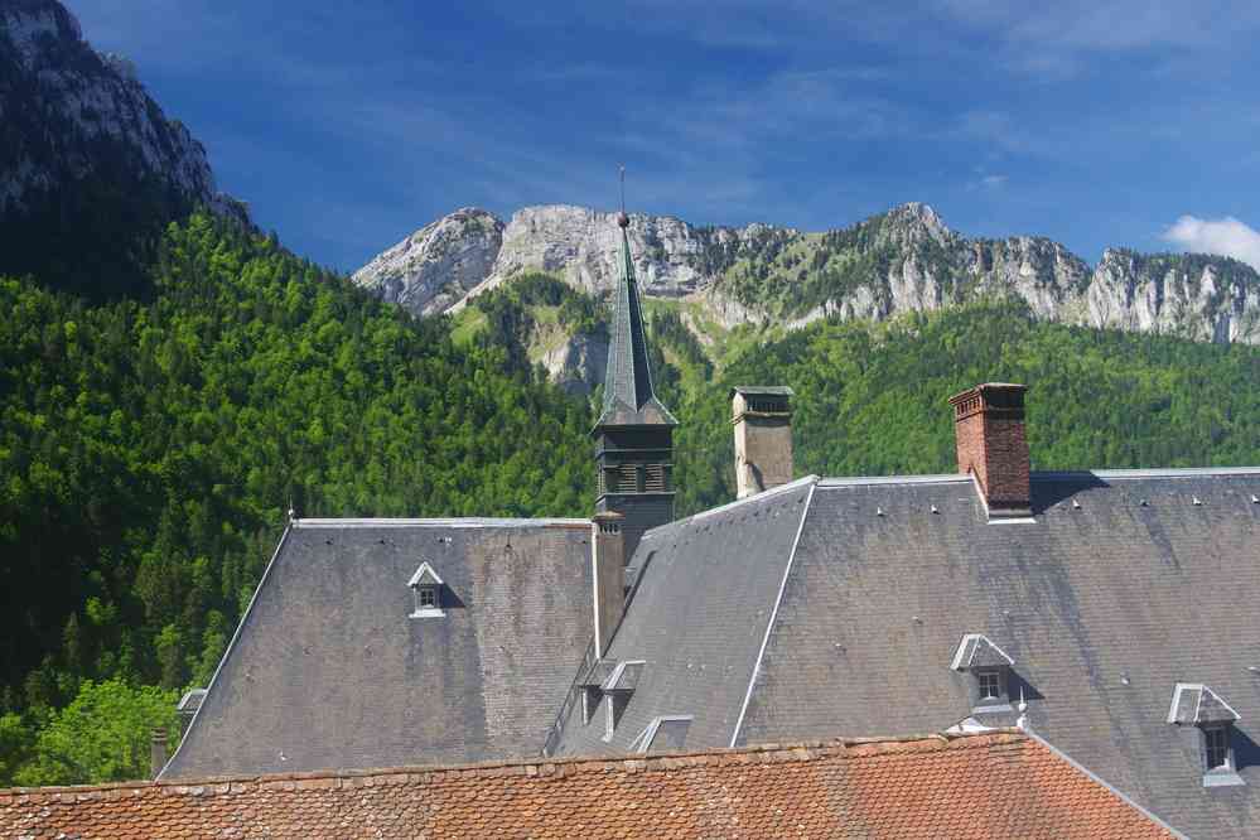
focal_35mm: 46
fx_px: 1627
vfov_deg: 28.9
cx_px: 630
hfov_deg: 42.3
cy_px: 420
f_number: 9
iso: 200
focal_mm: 31
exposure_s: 1/60
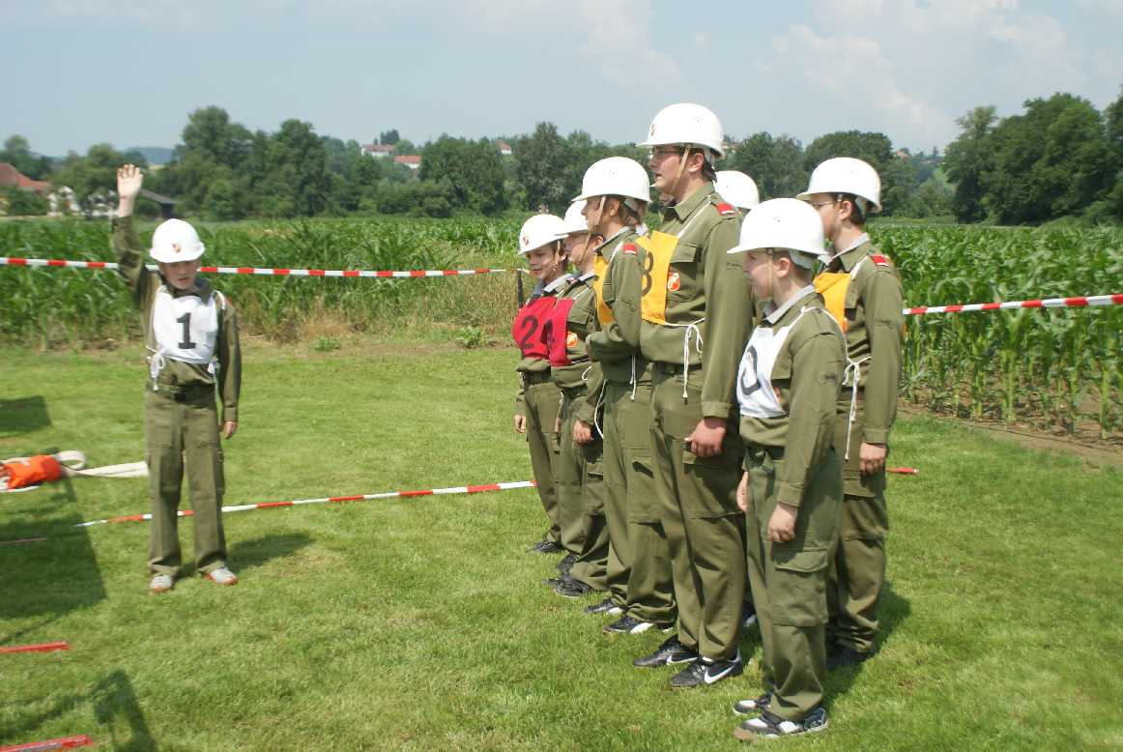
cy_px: 376
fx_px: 1312
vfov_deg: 32.0
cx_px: 562
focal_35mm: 42
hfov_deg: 46.3
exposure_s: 1/400
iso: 100
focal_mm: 28
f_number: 6.3
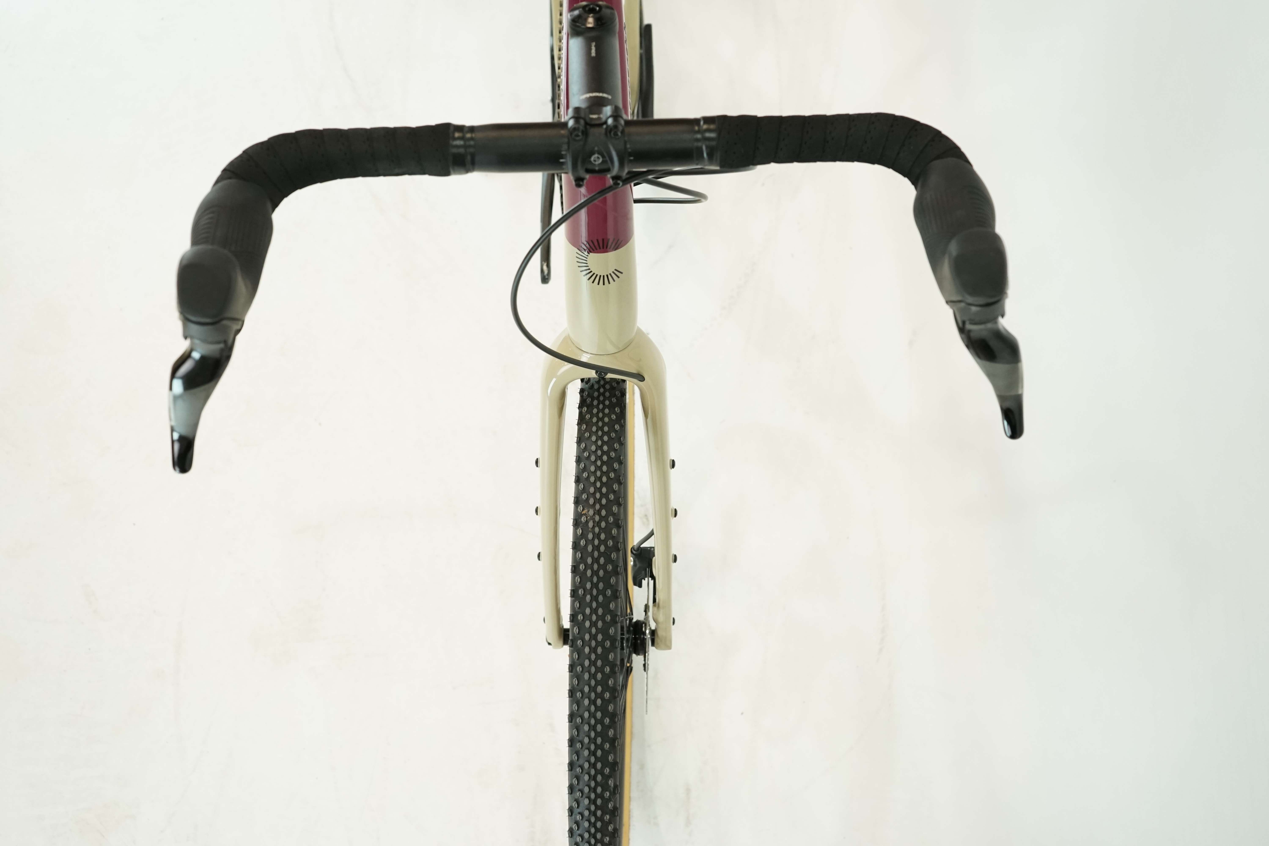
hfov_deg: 53.1
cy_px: 423
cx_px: 634
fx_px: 1269
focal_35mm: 36
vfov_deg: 36.9
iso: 1600
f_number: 5.6
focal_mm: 36
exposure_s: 1/200
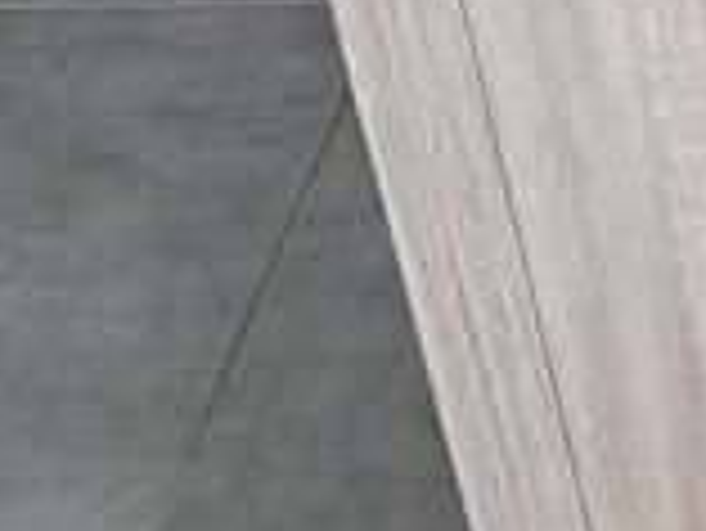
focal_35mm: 172
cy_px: -212
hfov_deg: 9.7
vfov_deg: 8.5
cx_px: 1848
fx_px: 3511
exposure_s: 1/60
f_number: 1.8
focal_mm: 4
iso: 320
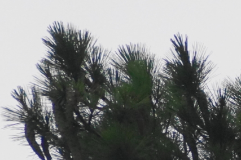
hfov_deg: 2.3
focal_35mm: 879
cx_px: 259
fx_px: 5880
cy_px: 166
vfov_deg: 1.6
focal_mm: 250
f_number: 6.3
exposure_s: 1/400
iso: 500
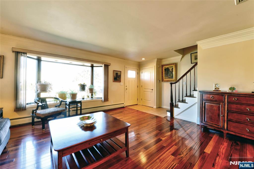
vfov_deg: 81.2
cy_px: 84
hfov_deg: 104.3
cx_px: 127
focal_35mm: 14
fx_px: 99
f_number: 8
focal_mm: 14
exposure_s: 1/6
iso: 200
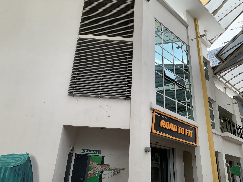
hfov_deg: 67.3
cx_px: 122
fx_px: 183
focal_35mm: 26
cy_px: 91
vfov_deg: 53.1
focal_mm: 4.25
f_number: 1.8
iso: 25
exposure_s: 1/587
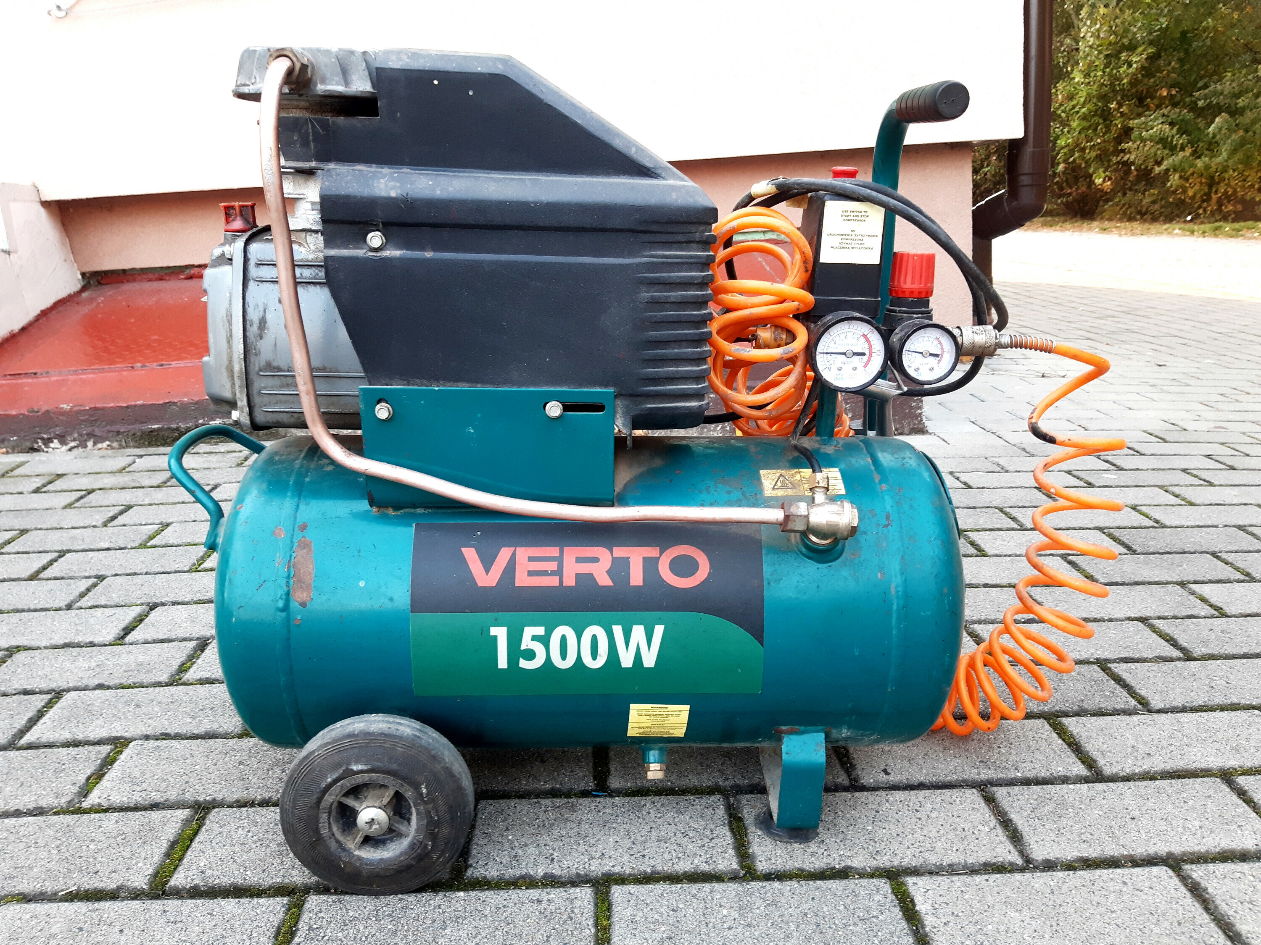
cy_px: 472
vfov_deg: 53.1
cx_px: 630
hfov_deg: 67.3
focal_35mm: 26
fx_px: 947
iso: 64
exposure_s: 1/100
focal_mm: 3.92
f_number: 1.7
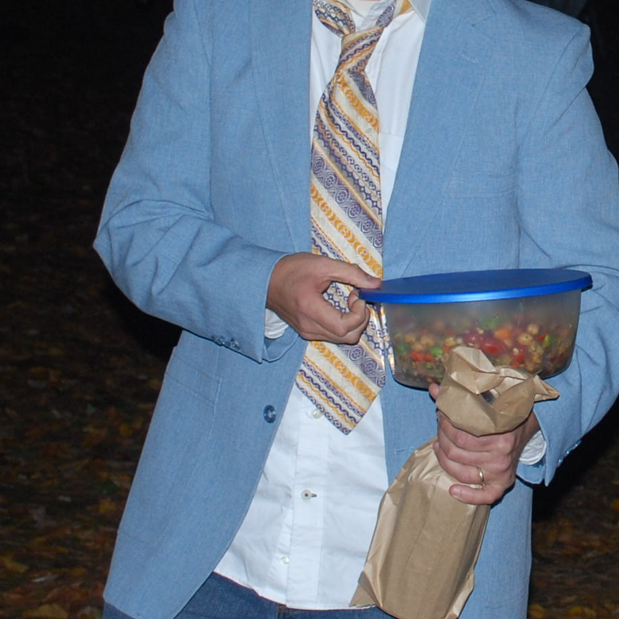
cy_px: 170
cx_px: 579
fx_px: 2407
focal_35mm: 119
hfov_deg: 14.5
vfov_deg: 14.6
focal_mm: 22
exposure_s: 1/60
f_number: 4
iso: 200
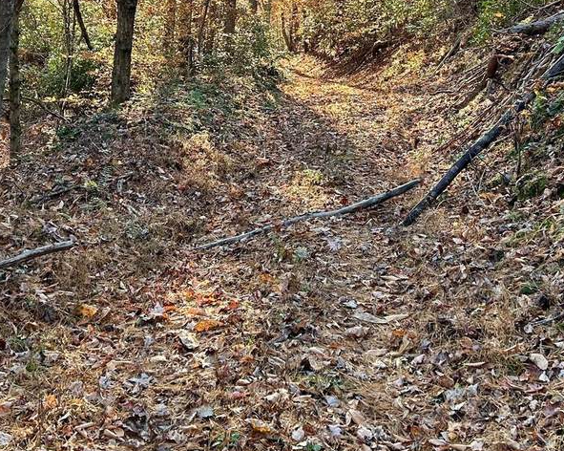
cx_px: 301
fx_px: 917
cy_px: 32
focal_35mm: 55
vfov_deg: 26.5
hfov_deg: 34.2
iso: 50
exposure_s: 1/164
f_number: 1.5
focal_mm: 5.7
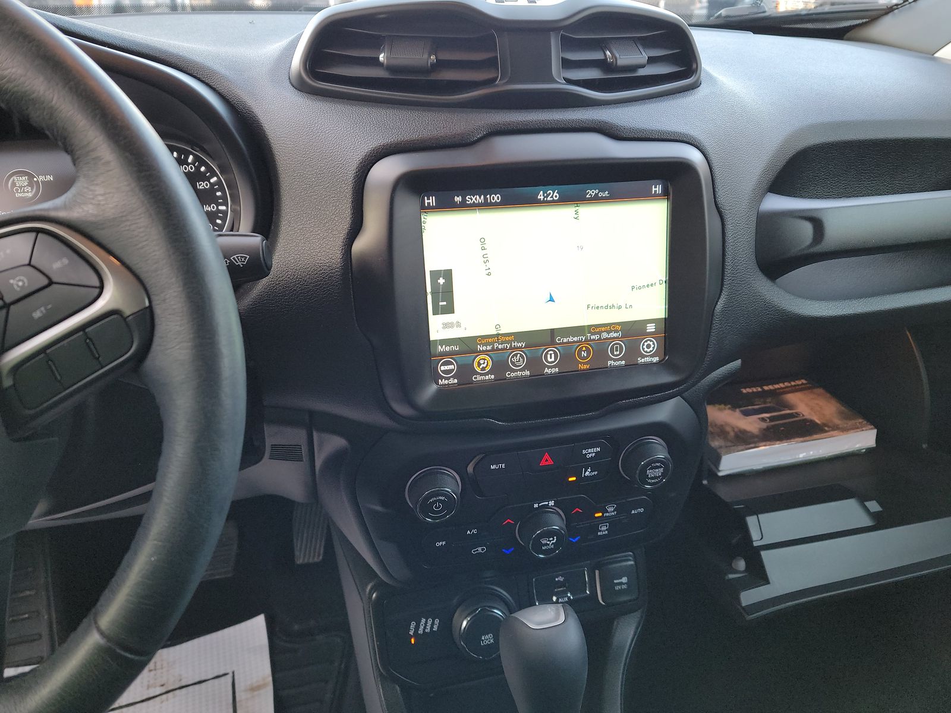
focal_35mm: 24
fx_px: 659
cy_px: 356
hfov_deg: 71.6
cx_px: 476
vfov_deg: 56.8
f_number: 1.8
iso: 242
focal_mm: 6.7
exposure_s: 1/59
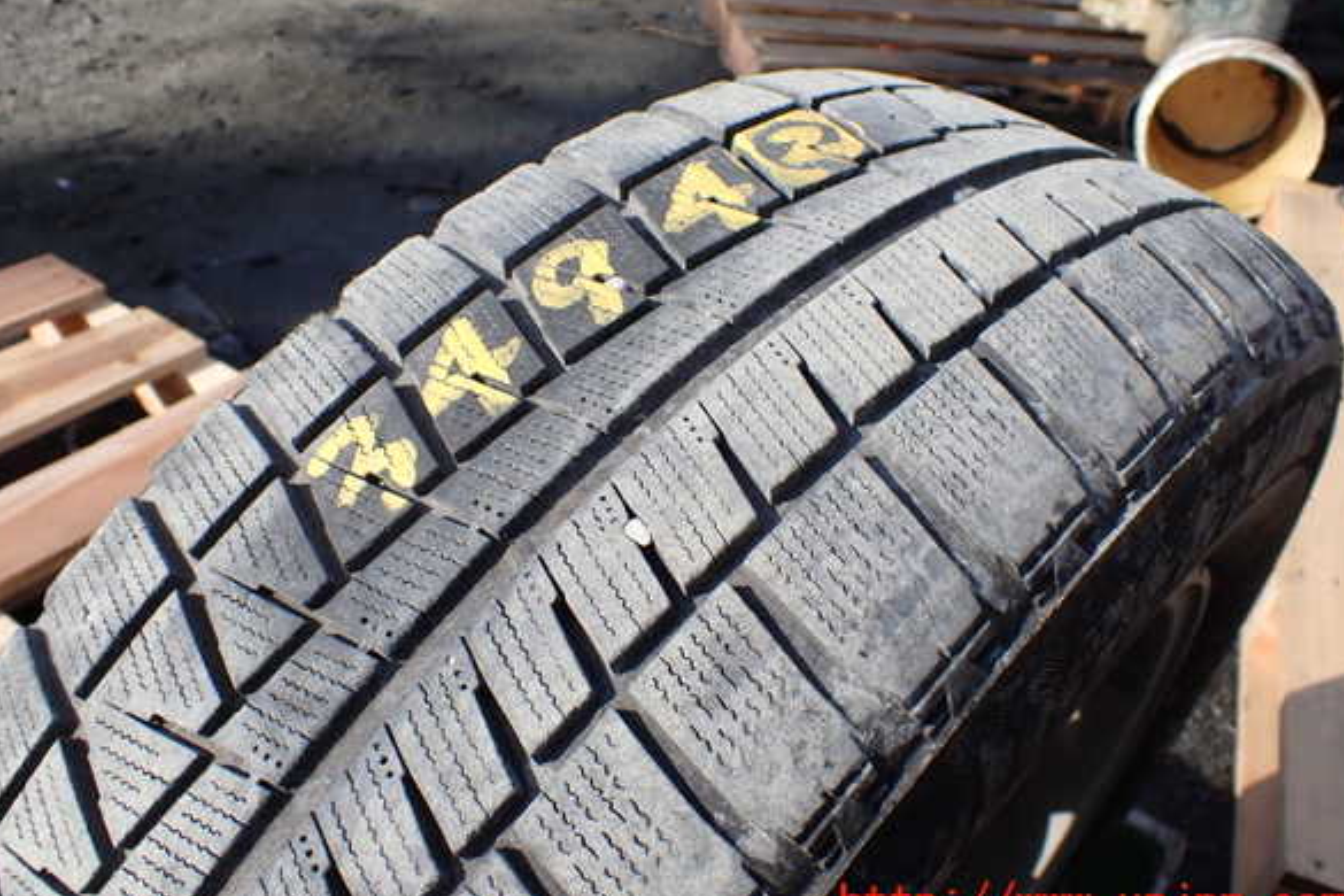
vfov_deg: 41.1
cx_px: 669
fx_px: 1195
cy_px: 418
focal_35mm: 32
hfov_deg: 58.7
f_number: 3.2
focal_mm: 5.4
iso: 100
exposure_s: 1/640
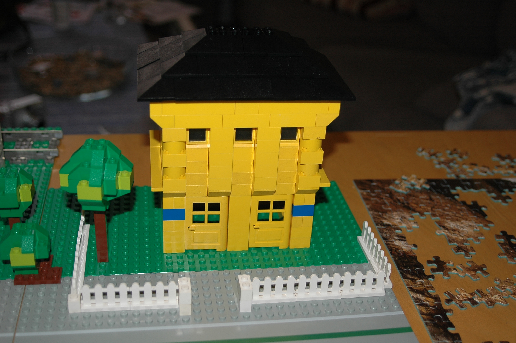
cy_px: 172
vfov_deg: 28.0
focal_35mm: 48
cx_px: 258
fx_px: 687
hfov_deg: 41.1
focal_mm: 32
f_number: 3.8
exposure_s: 1/60
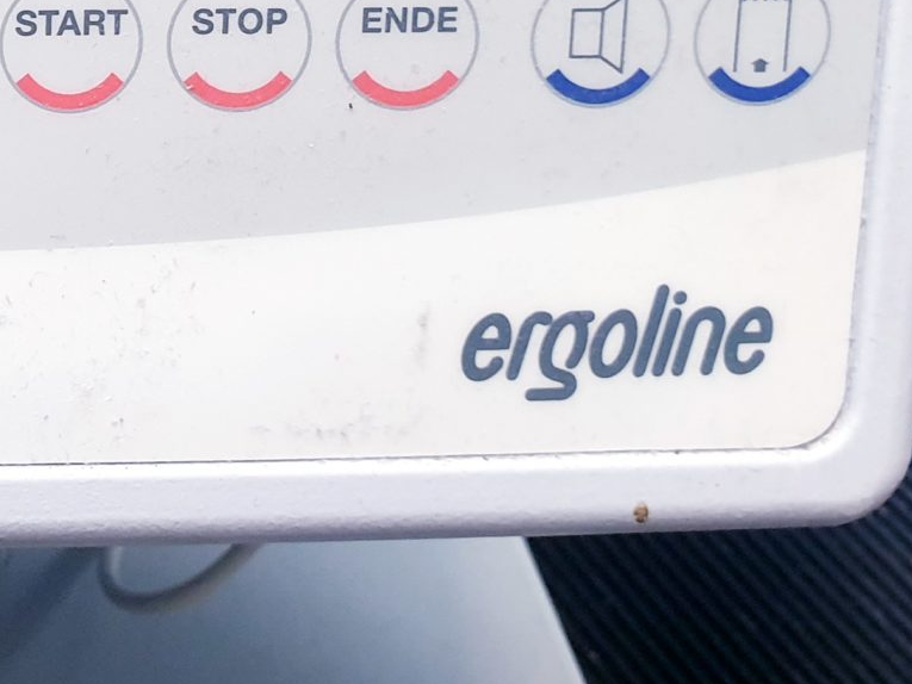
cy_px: 4
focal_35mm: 87
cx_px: -229
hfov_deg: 20.8
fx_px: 2292
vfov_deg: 16.6
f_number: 2.4
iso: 320
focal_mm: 4.3
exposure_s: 1/50
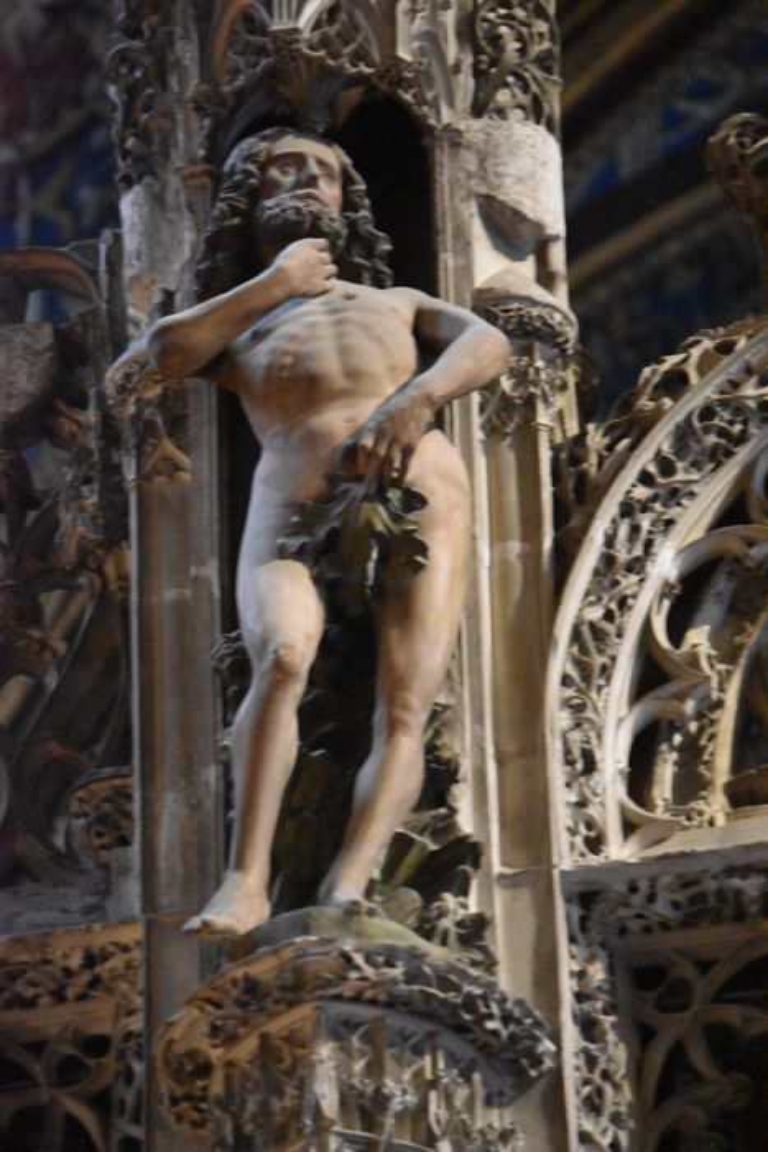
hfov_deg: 5.9
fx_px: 7436
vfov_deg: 8.9
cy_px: 576
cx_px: 384
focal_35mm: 232
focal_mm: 155
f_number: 5.3
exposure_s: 1/50
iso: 12800
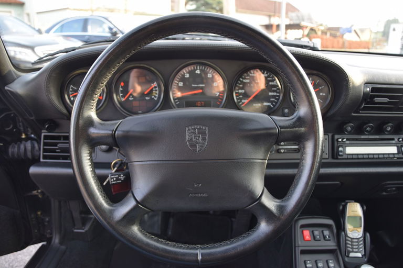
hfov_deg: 37.9
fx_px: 588
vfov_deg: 25.8
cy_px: 134
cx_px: 202
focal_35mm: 52
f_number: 5
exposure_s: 1/100
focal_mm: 35
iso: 400
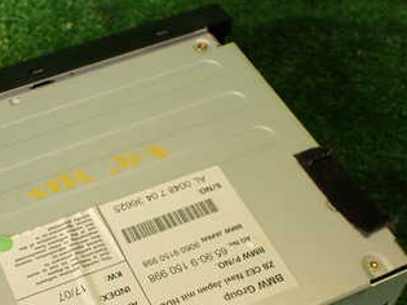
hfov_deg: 31.2
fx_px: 717
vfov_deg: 23.4
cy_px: 275
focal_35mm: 61
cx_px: 105
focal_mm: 5.79
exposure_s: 1/60
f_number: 2.4
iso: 100
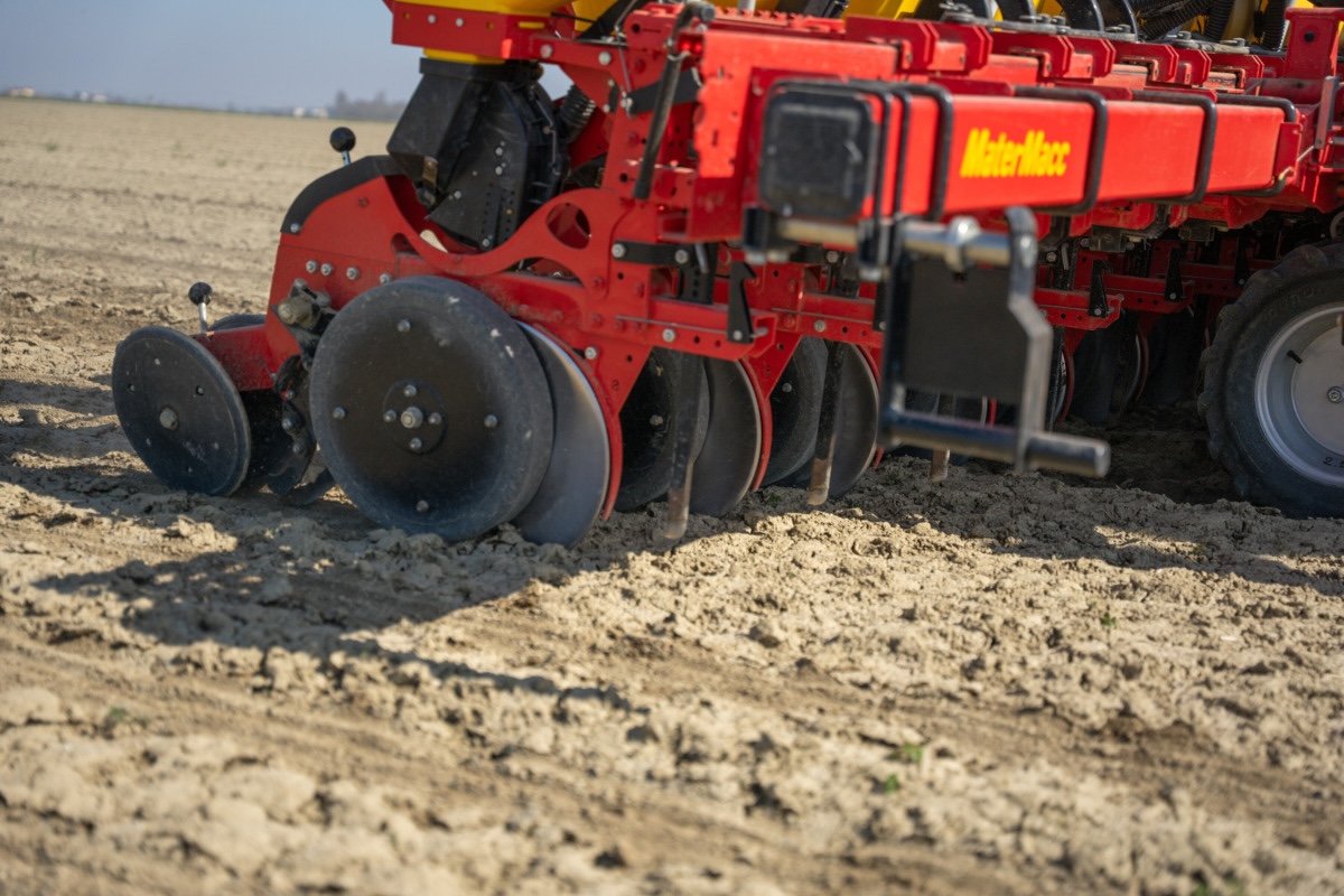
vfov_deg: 24.7
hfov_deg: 36.4
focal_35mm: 55
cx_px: 672
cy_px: 448
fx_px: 2042
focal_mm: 54.7
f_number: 3.2
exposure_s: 1/2500
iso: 100
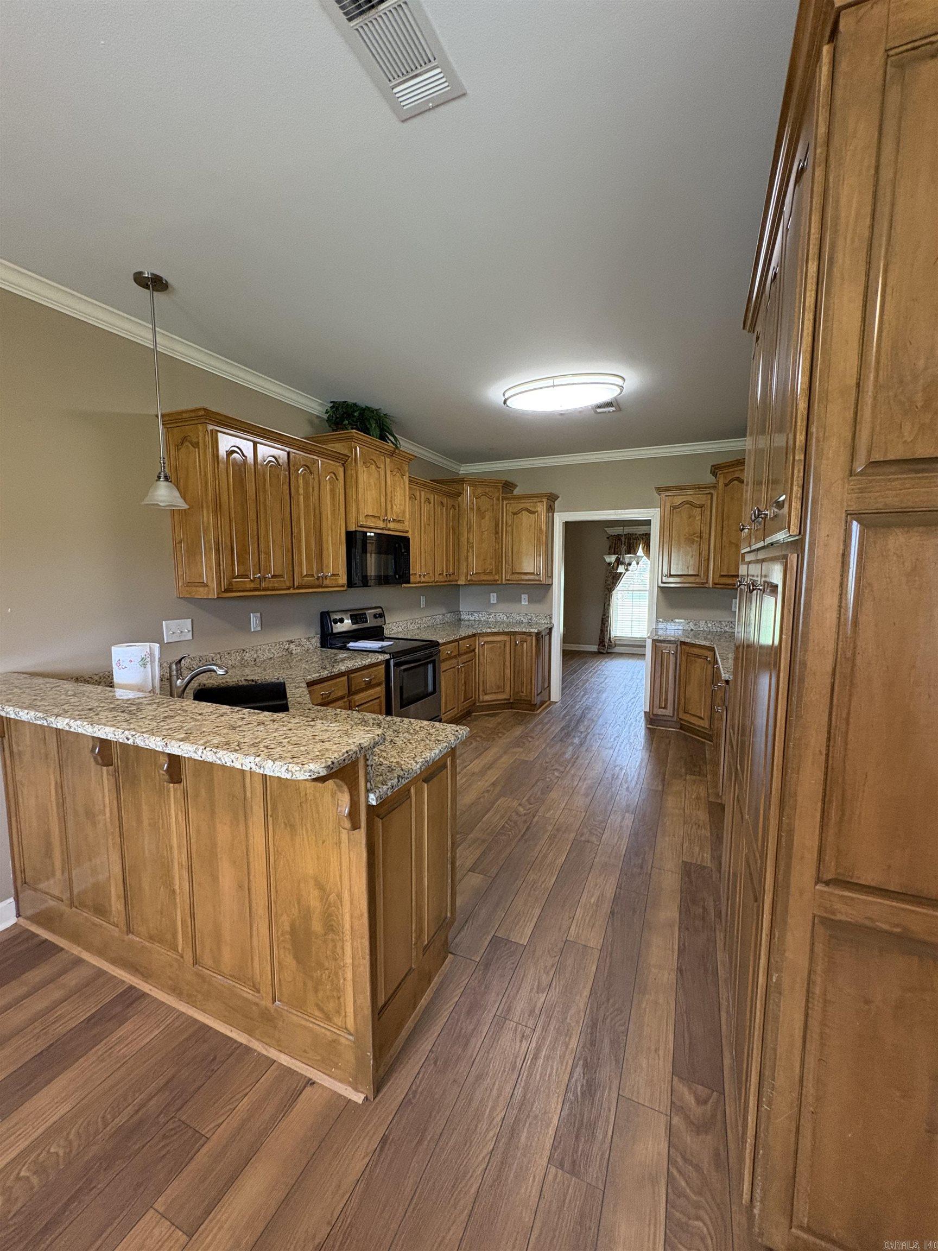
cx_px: 469
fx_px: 506
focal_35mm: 14
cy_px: 626
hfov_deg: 85.7
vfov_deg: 102.1
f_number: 2.2
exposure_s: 1/60
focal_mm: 2.22
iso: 320
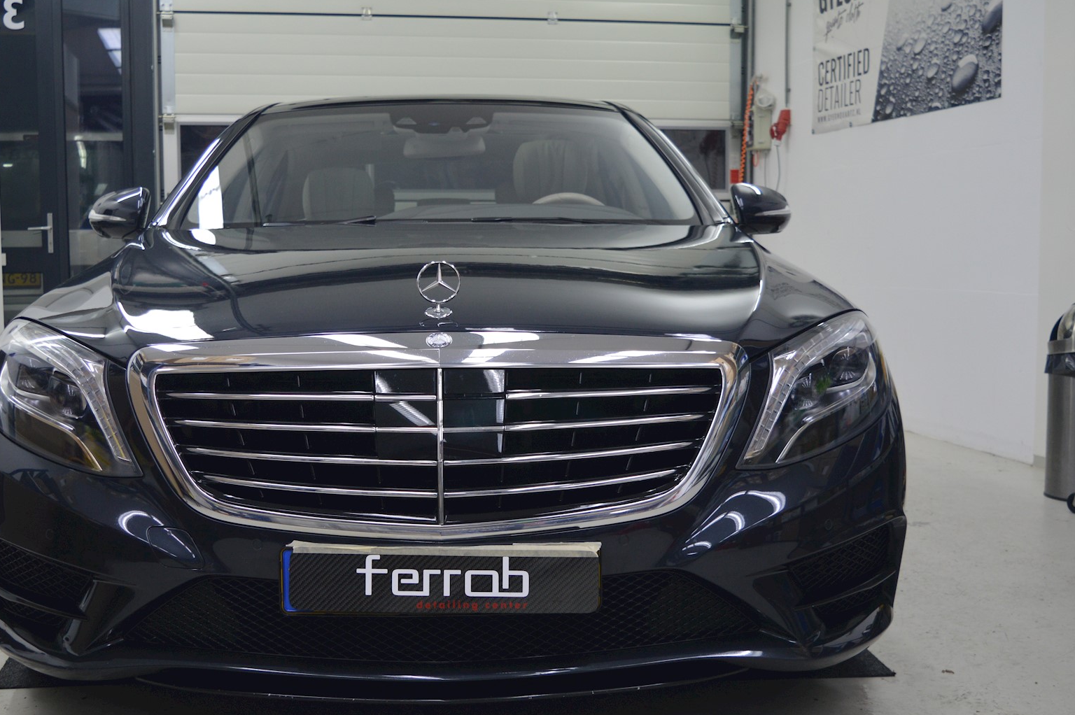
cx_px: 483
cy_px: 394
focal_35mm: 45
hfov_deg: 43.6
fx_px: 1343
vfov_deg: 29.8
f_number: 4.5
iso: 400
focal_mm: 24
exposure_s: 1/60
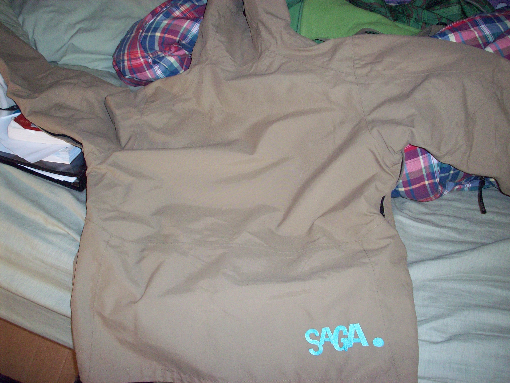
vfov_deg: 38.7
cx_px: 255
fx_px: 545
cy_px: 192
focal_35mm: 37
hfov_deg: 50.1
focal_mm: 6.2
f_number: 2.8
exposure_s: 1/64
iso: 200
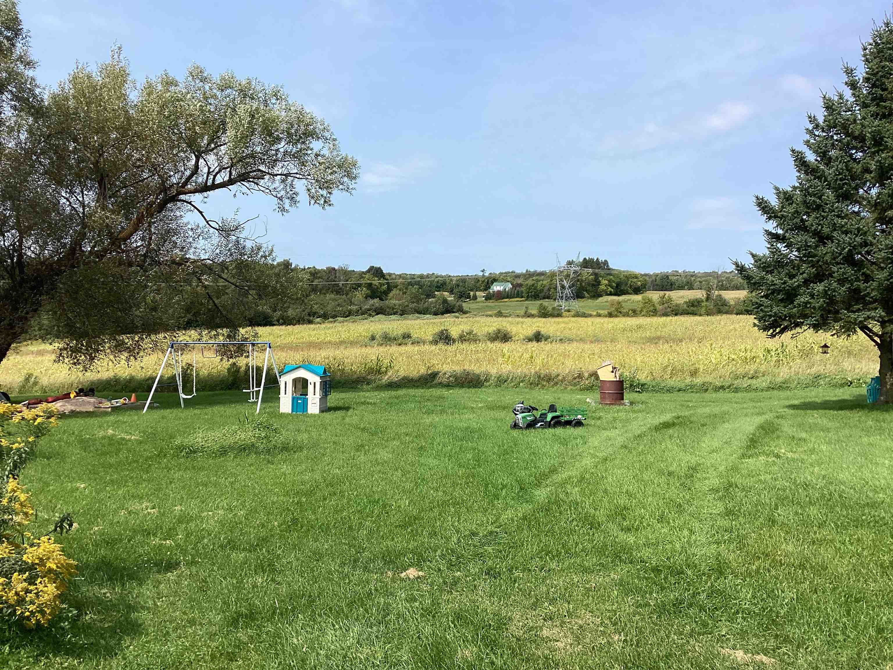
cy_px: 335
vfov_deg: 45.4
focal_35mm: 31
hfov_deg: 58.4
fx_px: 800
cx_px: 446
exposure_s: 1/1335
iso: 25
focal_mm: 3.3
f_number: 2.4
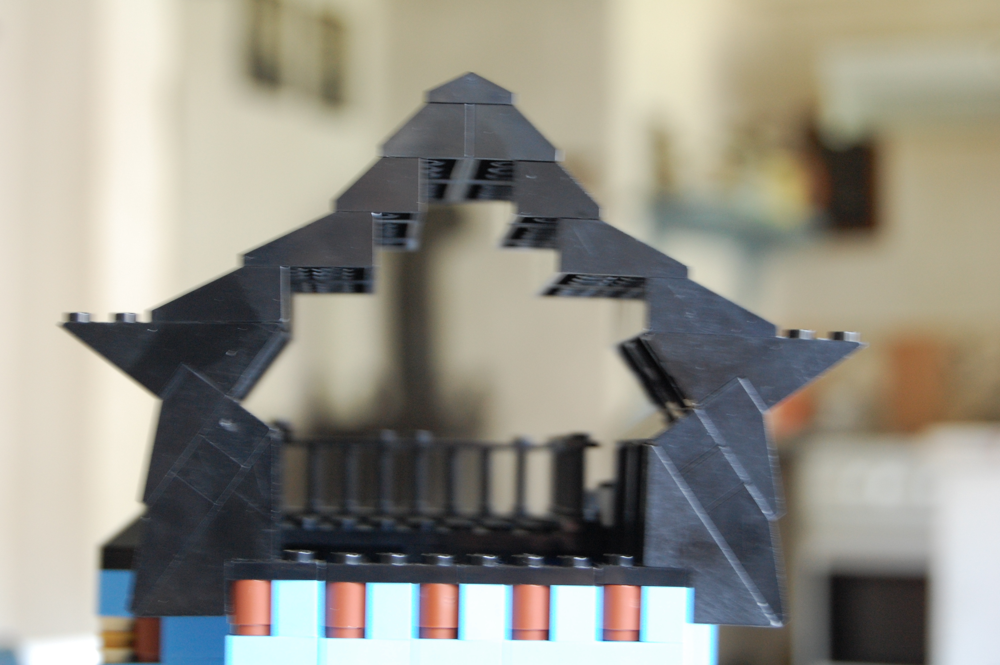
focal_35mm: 82
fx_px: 2290
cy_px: 332
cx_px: 500
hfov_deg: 24.6
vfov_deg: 16.5
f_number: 5.6
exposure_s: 1/10
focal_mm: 55
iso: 800
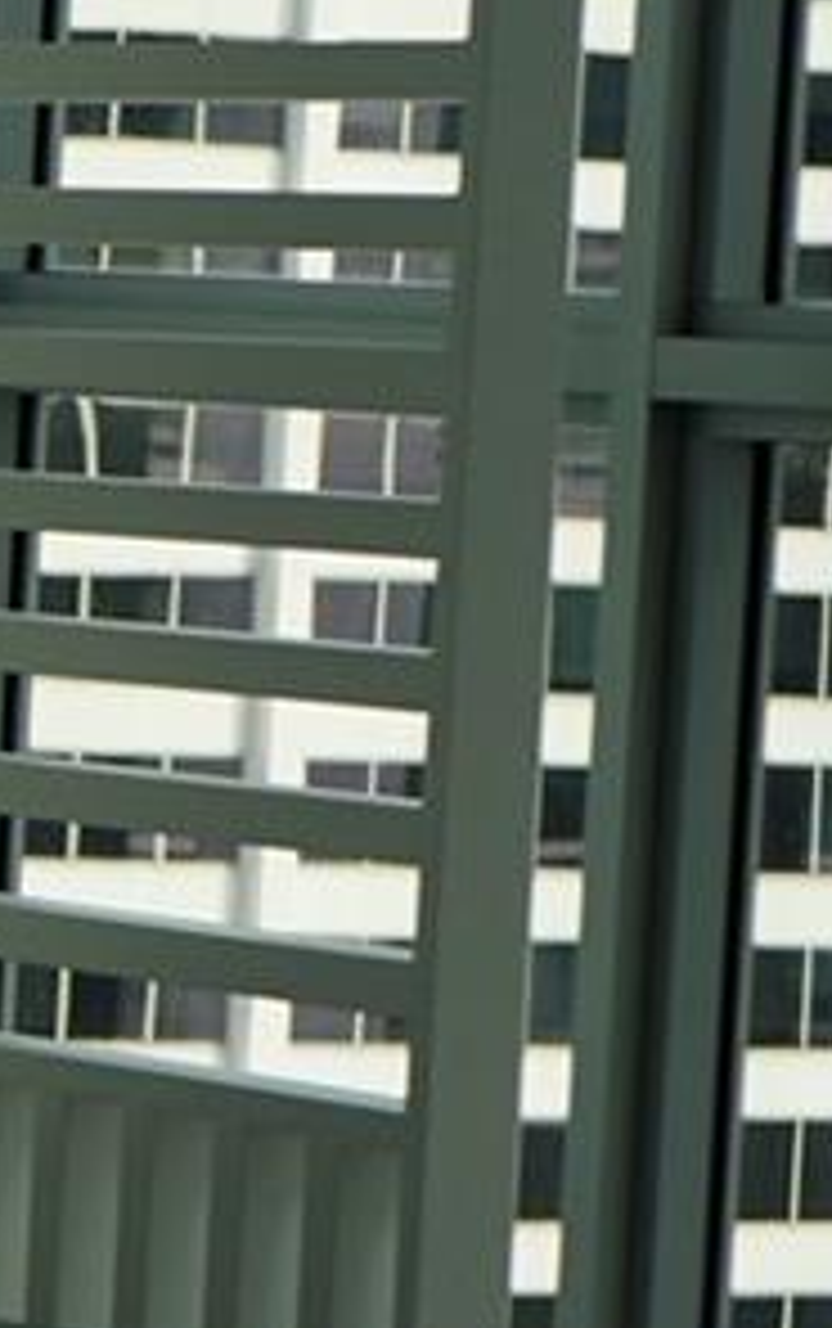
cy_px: 770
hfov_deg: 4.8
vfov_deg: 8.3
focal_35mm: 254
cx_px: -2330
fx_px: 9193
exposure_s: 1/200
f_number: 5
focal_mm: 46
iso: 100
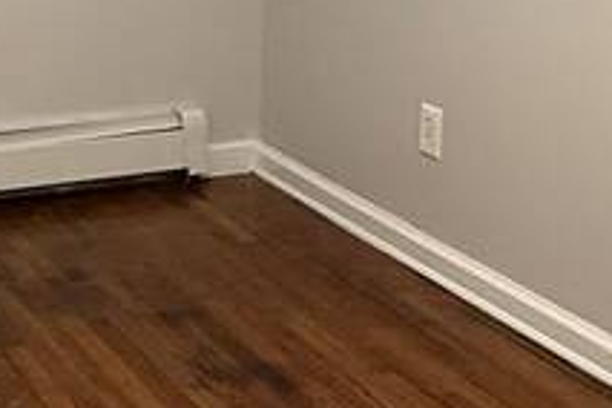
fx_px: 1394
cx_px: 98
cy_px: 34
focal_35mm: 82
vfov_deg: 16.4
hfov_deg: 24.3
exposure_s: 1/60
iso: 250
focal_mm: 2.22
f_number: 2.2
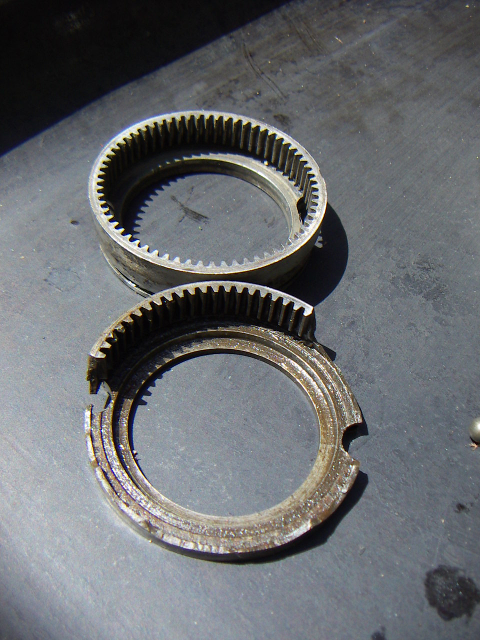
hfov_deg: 39.7
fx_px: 666
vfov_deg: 51.4
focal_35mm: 36
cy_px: 320
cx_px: 240
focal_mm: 4.7
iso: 50
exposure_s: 1/500
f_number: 2.8
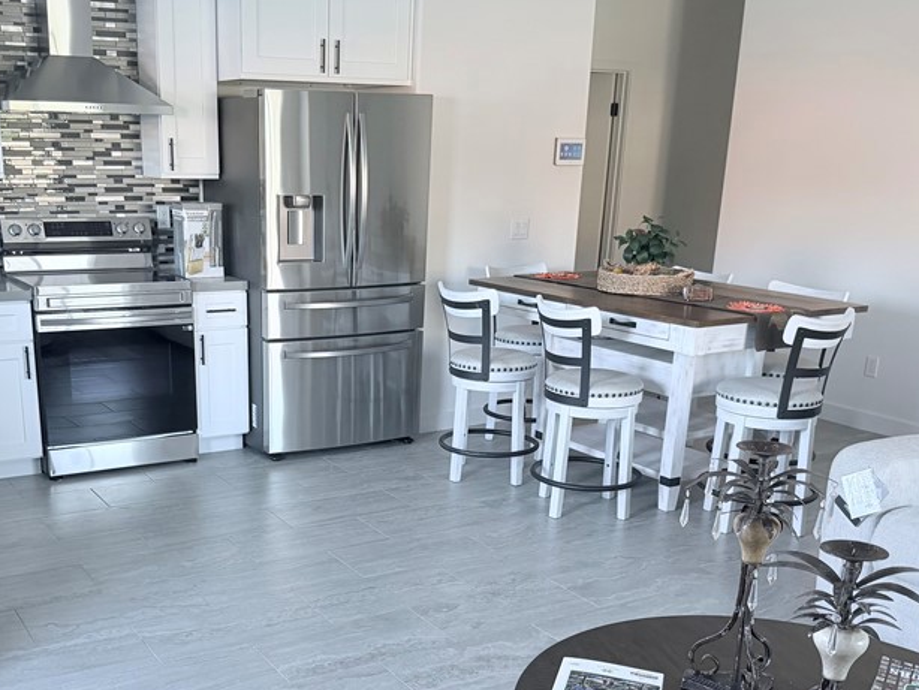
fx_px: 1062
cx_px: 335
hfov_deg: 46.3
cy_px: 498
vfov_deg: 35.4
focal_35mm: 40
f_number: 1.78
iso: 200
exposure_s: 1/84
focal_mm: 6.76
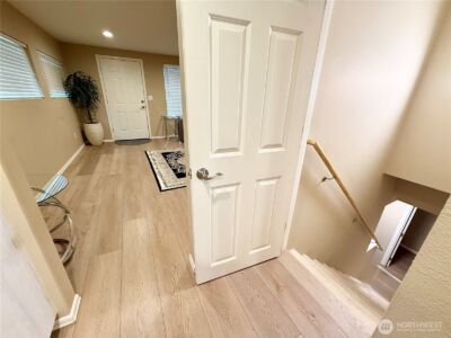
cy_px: 169
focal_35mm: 14
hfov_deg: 102.1
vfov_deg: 85.7
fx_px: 182
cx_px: 226
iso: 200
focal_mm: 2.22
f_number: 2.2
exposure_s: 1/60
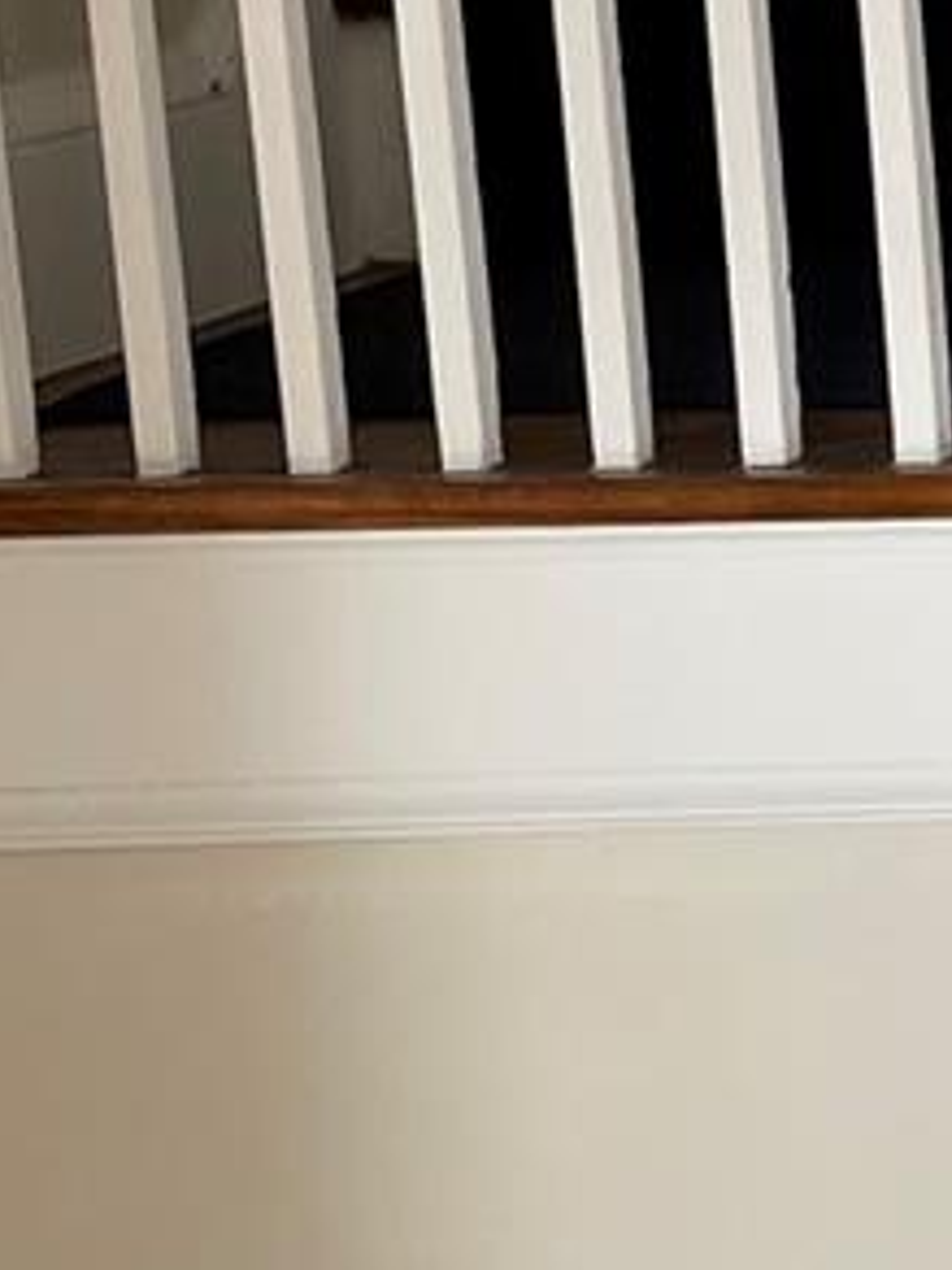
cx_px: 2147
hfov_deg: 9.8
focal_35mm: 137
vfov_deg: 14.4
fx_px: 5024
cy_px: 335
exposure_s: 1/121
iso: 50
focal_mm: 4.2
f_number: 1.6
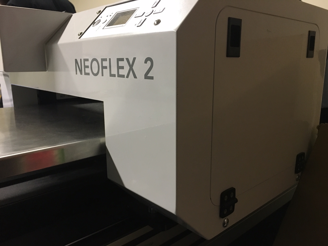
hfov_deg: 61.7
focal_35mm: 29
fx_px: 275
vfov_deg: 48.2
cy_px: 123
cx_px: 164
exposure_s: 1/30
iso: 160
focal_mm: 4.15
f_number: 2.2
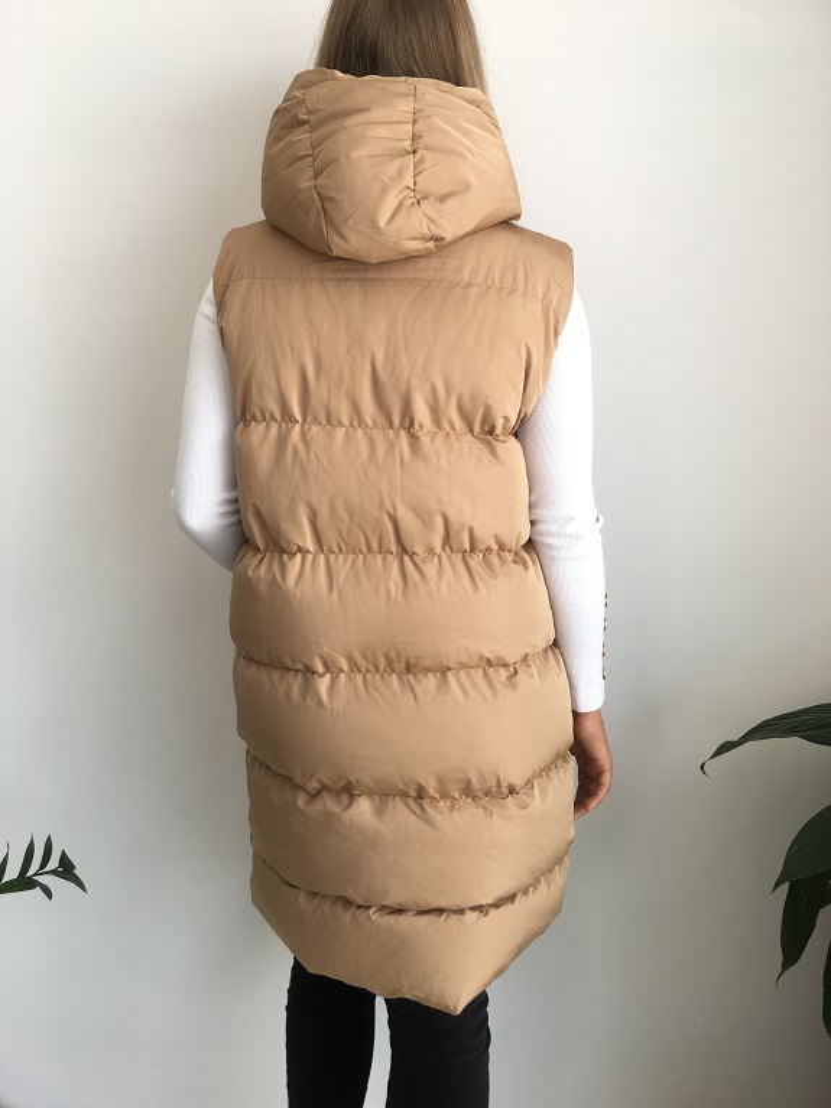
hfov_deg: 48.2
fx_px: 928
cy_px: 554
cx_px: 416
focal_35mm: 29
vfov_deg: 61.7
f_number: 2.2
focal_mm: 4.15
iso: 25
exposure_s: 1/100
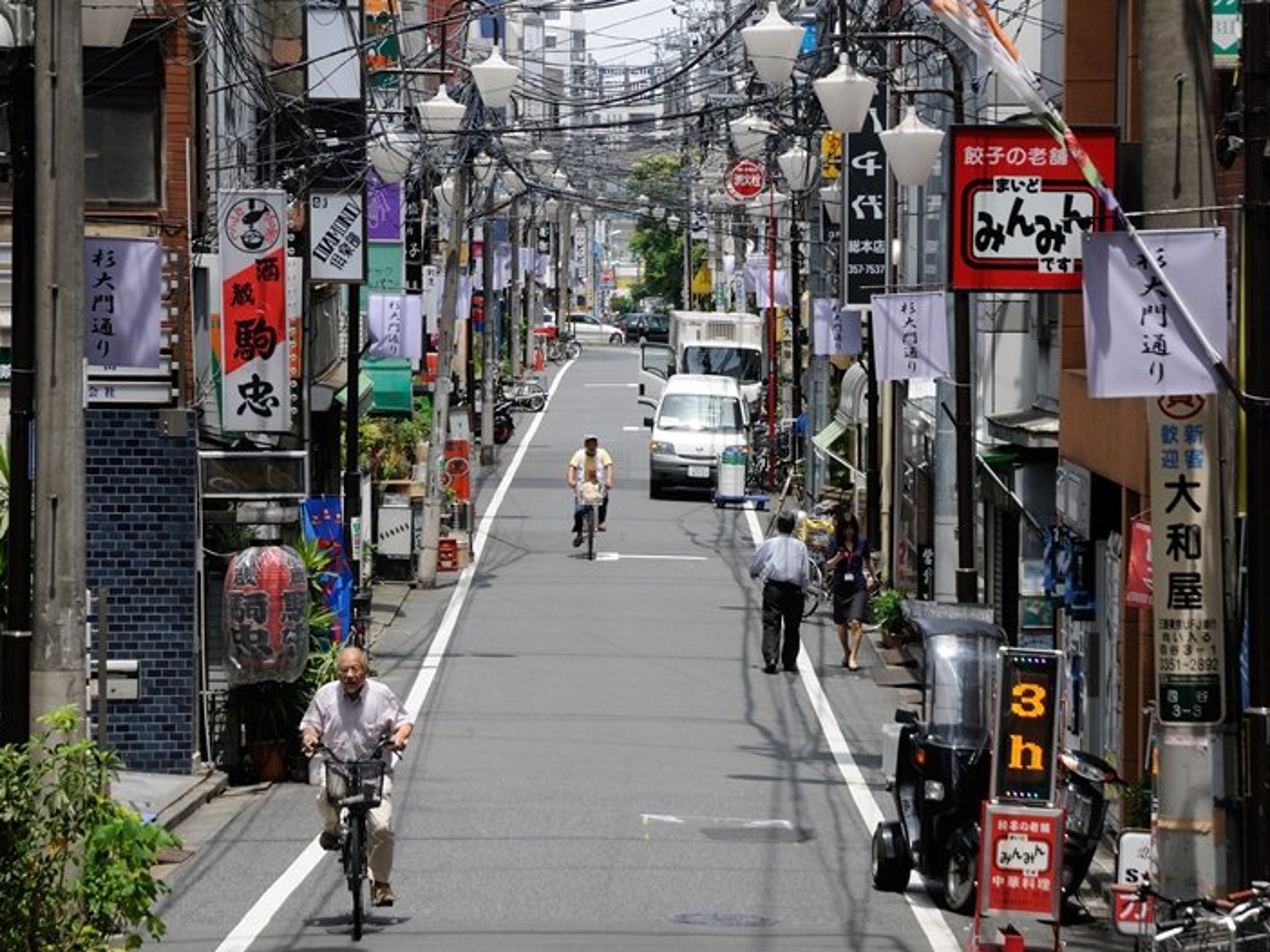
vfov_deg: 10.6
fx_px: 5118
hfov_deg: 14.1
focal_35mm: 140
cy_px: 475
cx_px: 693
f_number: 8
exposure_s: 1/320
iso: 200
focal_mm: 85
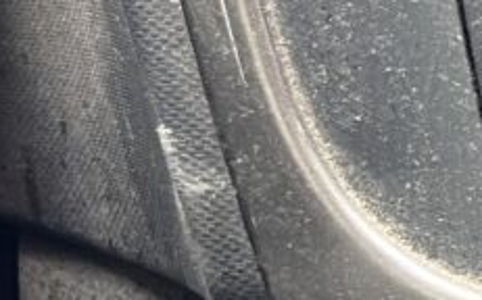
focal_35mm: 179
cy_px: 439
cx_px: 1413
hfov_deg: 9.4
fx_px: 2350
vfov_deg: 7.2
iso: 125
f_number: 1.5
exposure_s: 1/64
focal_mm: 5.7
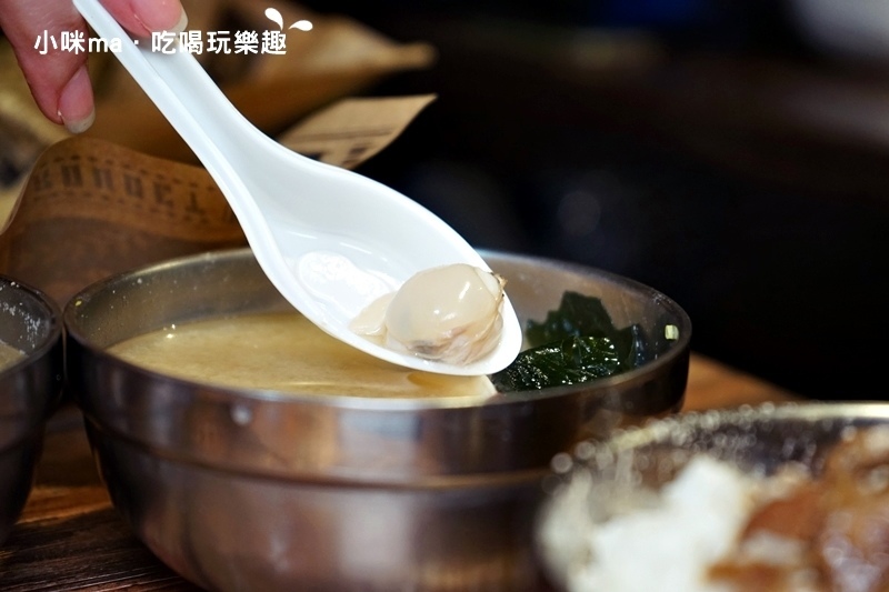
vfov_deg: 19.4
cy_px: 296
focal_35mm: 70
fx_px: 1728
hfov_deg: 28.8
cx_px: 444
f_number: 5.6
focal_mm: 70
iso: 1250
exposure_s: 1/80
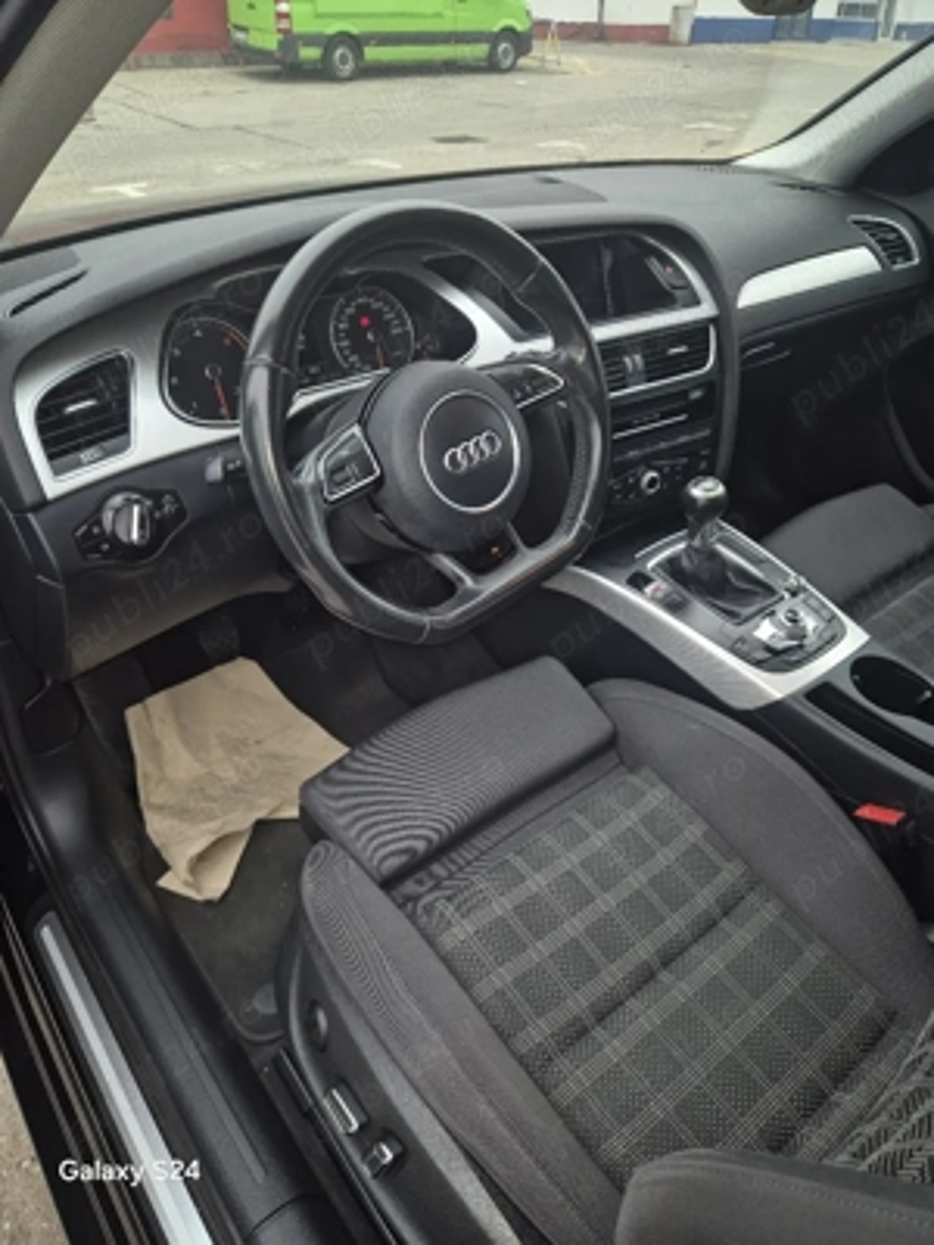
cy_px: 622
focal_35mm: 23
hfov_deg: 58.9
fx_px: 827
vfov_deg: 73.9
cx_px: 467
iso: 50
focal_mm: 5.4
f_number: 1.8
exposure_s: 1/50
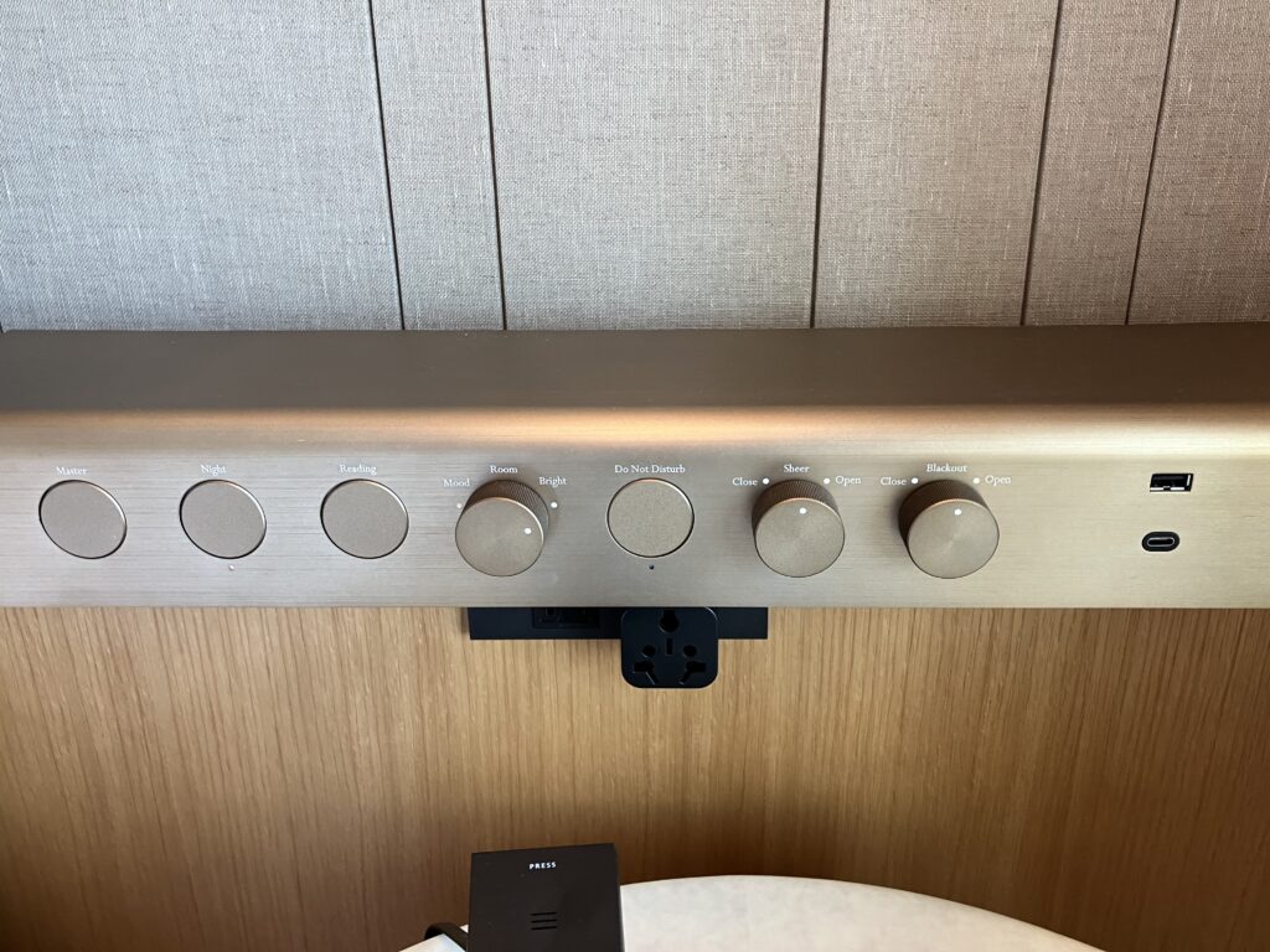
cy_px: 476
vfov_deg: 49.7
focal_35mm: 28
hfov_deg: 63.4
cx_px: 635
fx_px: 1027
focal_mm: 3.99
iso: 80
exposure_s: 1/50
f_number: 1.8
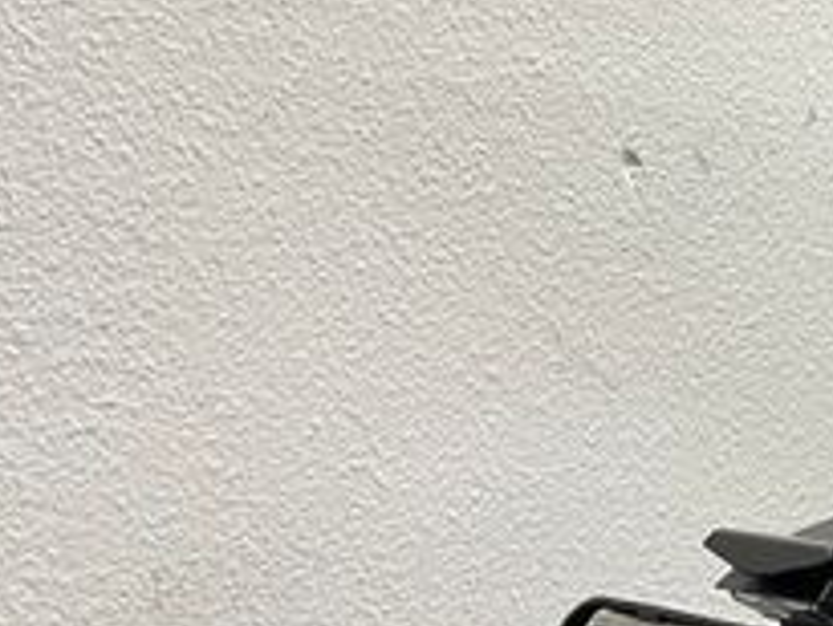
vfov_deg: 18.2
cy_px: 354
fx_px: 1950
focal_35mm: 81
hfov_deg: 21.0
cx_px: 1191
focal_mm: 5.1
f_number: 1.6
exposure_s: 1/50
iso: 100
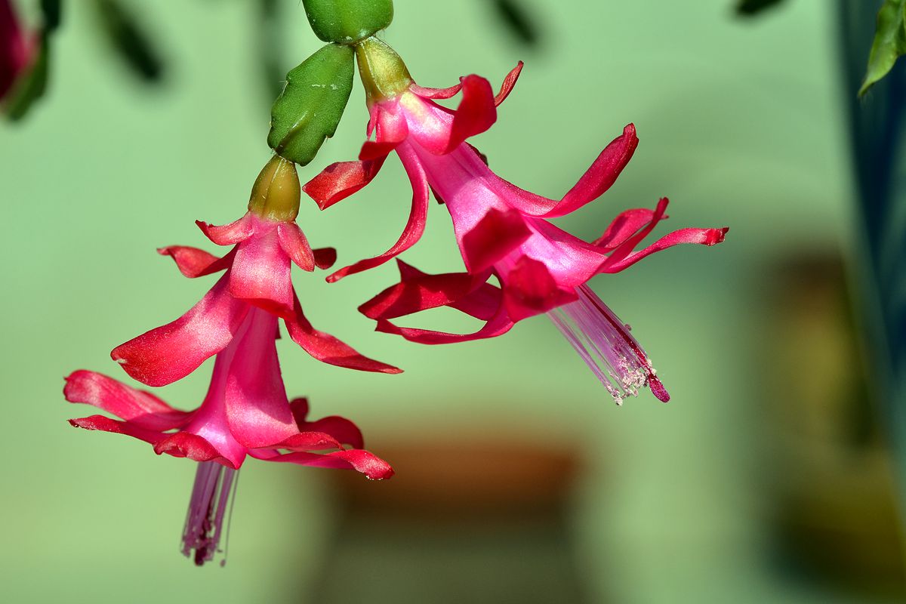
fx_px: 3397
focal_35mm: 135
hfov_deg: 15.2
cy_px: 302
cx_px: 453
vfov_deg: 10.2
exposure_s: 1/800
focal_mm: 90
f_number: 8
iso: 200
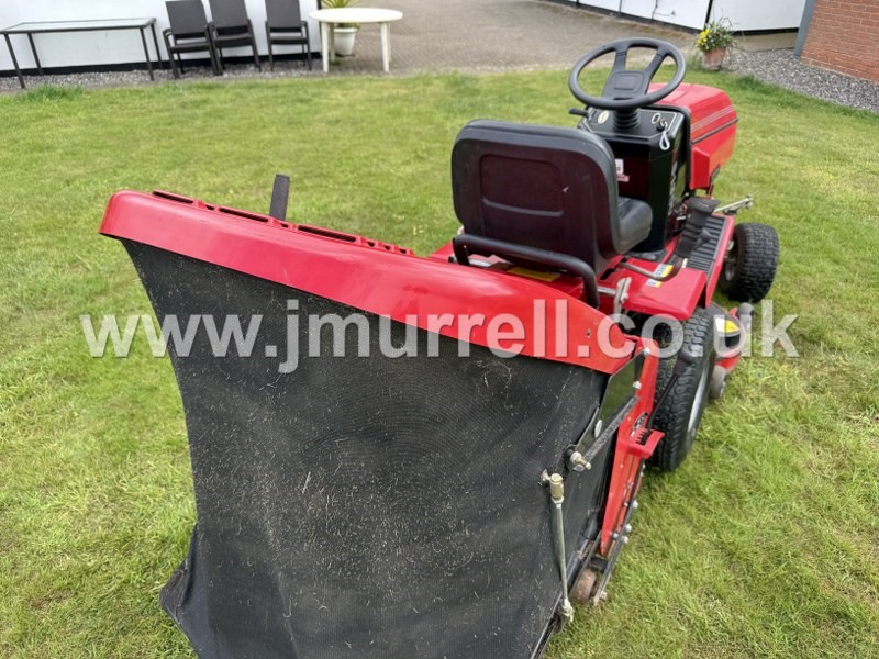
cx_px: 440
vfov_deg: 56.8
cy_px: 330
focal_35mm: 24
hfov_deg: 71.6
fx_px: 609
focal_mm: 6.76
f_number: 1.78
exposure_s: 1/677
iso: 80
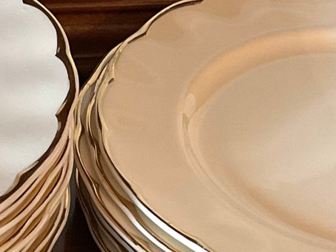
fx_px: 1243
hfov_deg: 15.3
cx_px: 57
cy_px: 331
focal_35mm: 128
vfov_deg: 11.3
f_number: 1.8
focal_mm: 3
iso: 64
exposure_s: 1/60
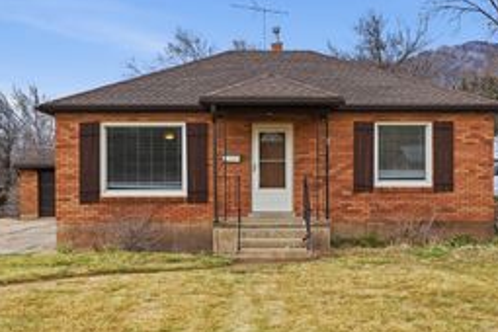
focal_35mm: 47
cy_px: 183
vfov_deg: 28.6
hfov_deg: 41.9
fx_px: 650
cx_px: 264
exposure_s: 1/1250
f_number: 9
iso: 250
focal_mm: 24
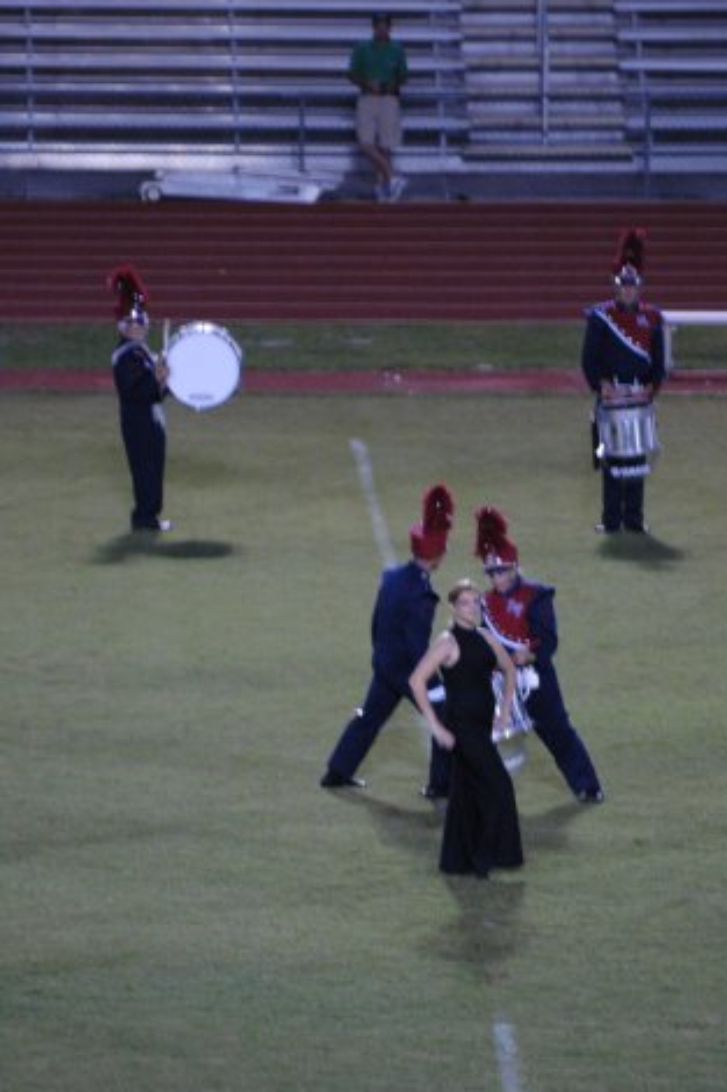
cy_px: 655
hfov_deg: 3.6
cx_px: 352
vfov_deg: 5.4
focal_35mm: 383
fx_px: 11609
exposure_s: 1/60
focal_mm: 200
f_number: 2.8
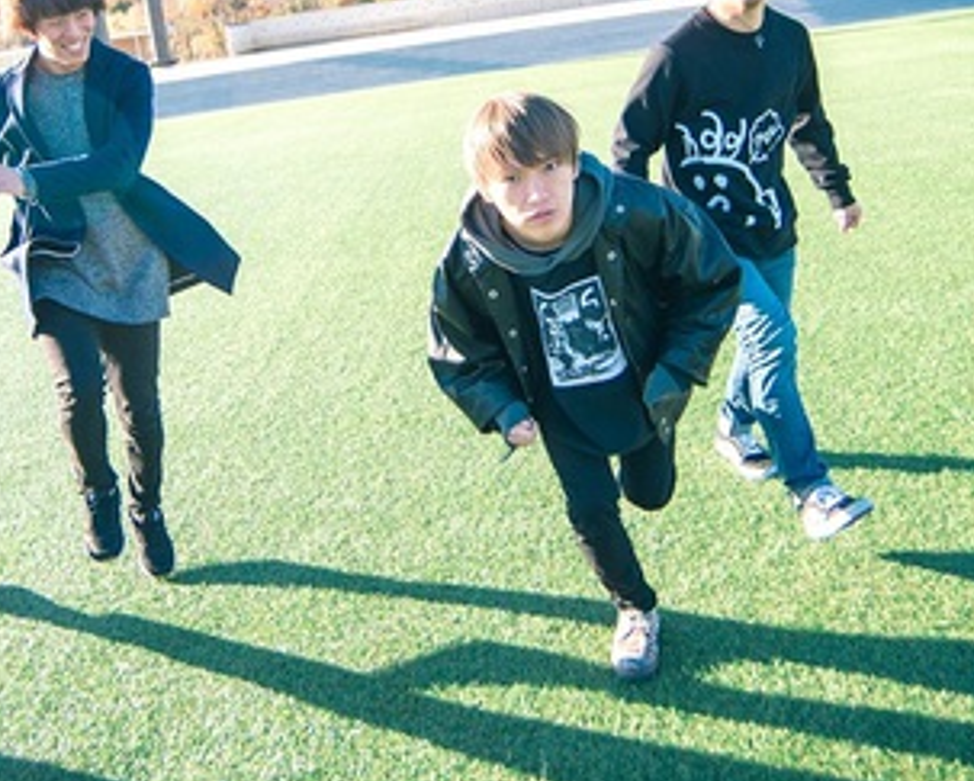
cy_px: 272
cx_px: 418
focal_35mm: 39
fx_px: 1125
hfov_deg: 46.7
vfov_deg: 37.9
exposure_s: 1/800
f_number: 4
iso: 400
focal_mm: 18
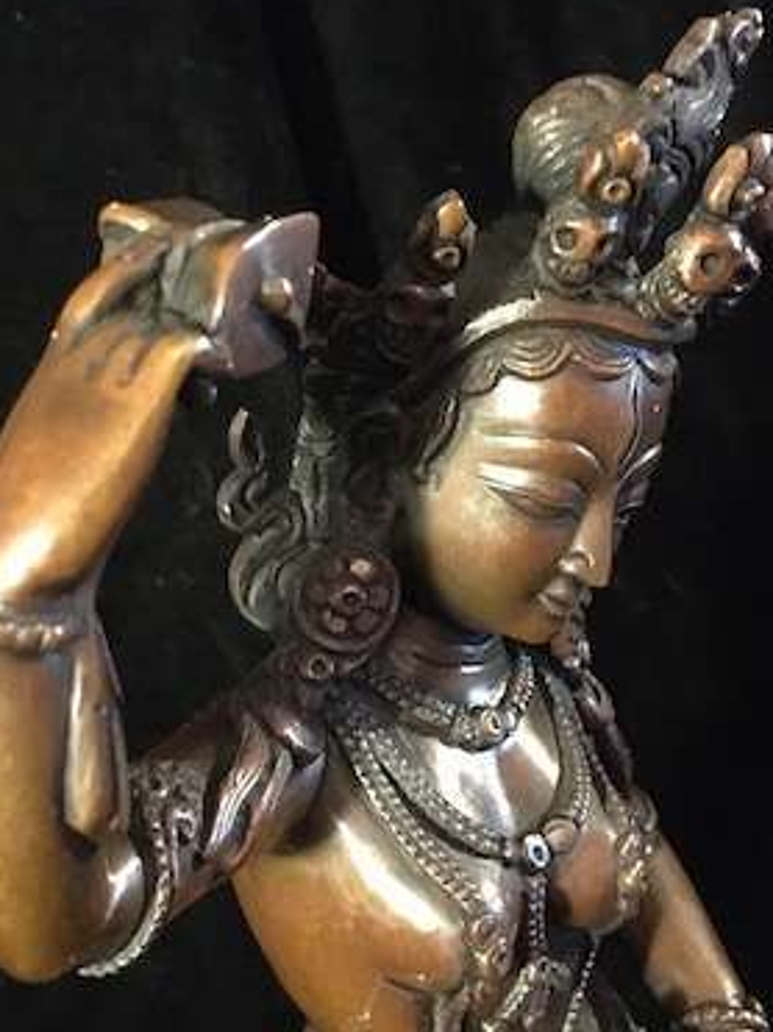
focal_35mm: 50
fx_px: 1490
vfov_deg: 38.2
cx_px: 395
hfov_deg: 29.1
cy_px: 545
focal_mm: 4.15
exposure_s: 1/17
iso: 1250
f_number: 2.2
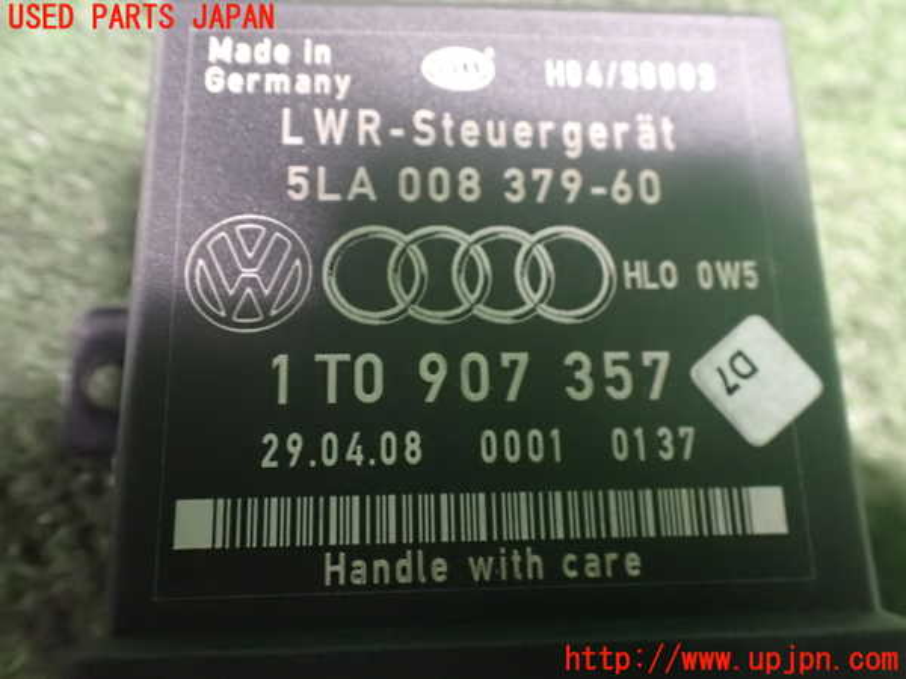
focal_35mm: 30
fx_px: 785
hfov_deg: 60.0
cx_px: 453
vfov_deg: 46.8
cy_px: 340
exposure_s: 1/13
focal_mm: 5.4
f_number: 2.3
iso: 1600
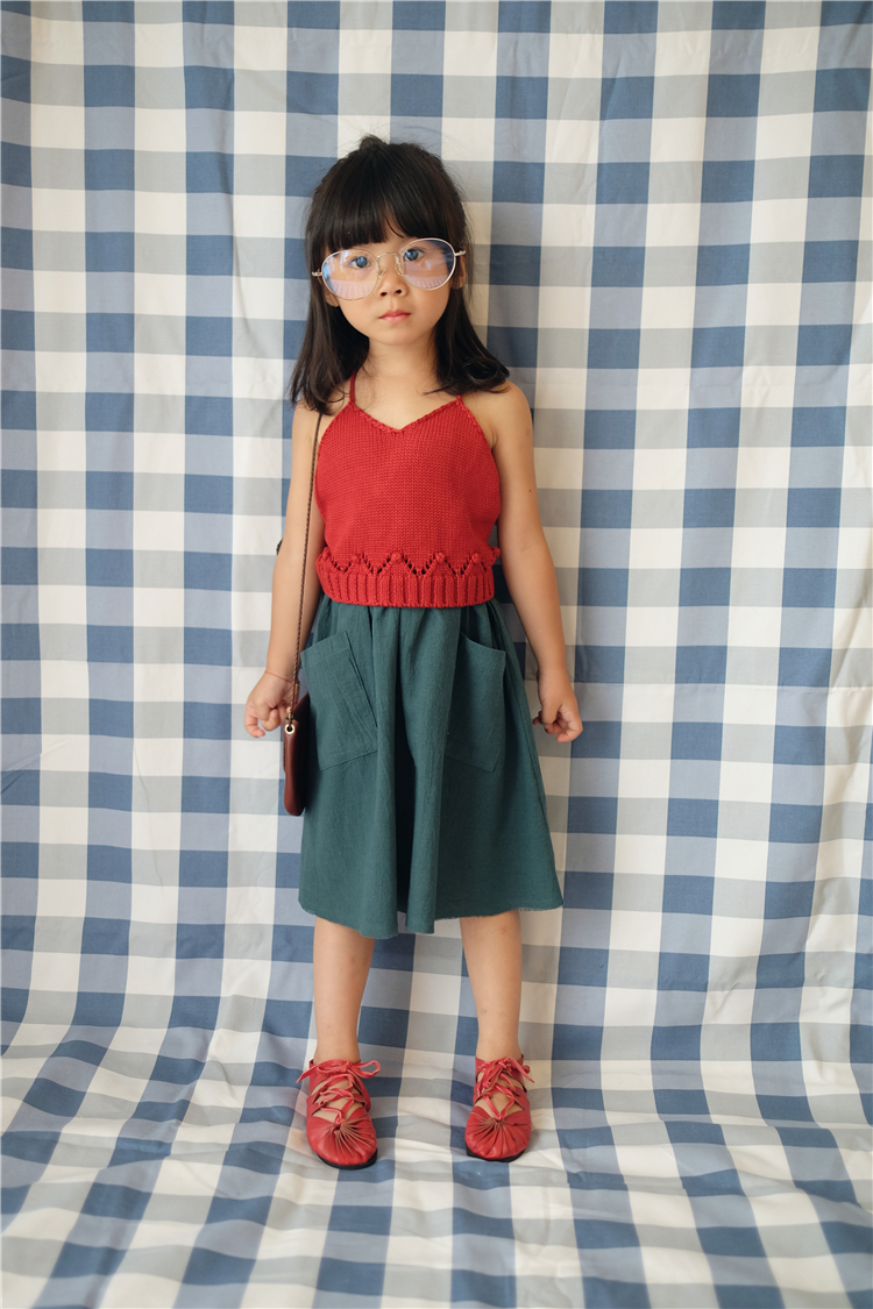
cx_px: 436
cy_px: 654
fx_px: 1273
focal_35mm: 35
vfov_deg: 54.4
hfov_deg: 37.9
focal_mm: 23
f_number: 1.4
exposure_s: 1/60
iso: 250
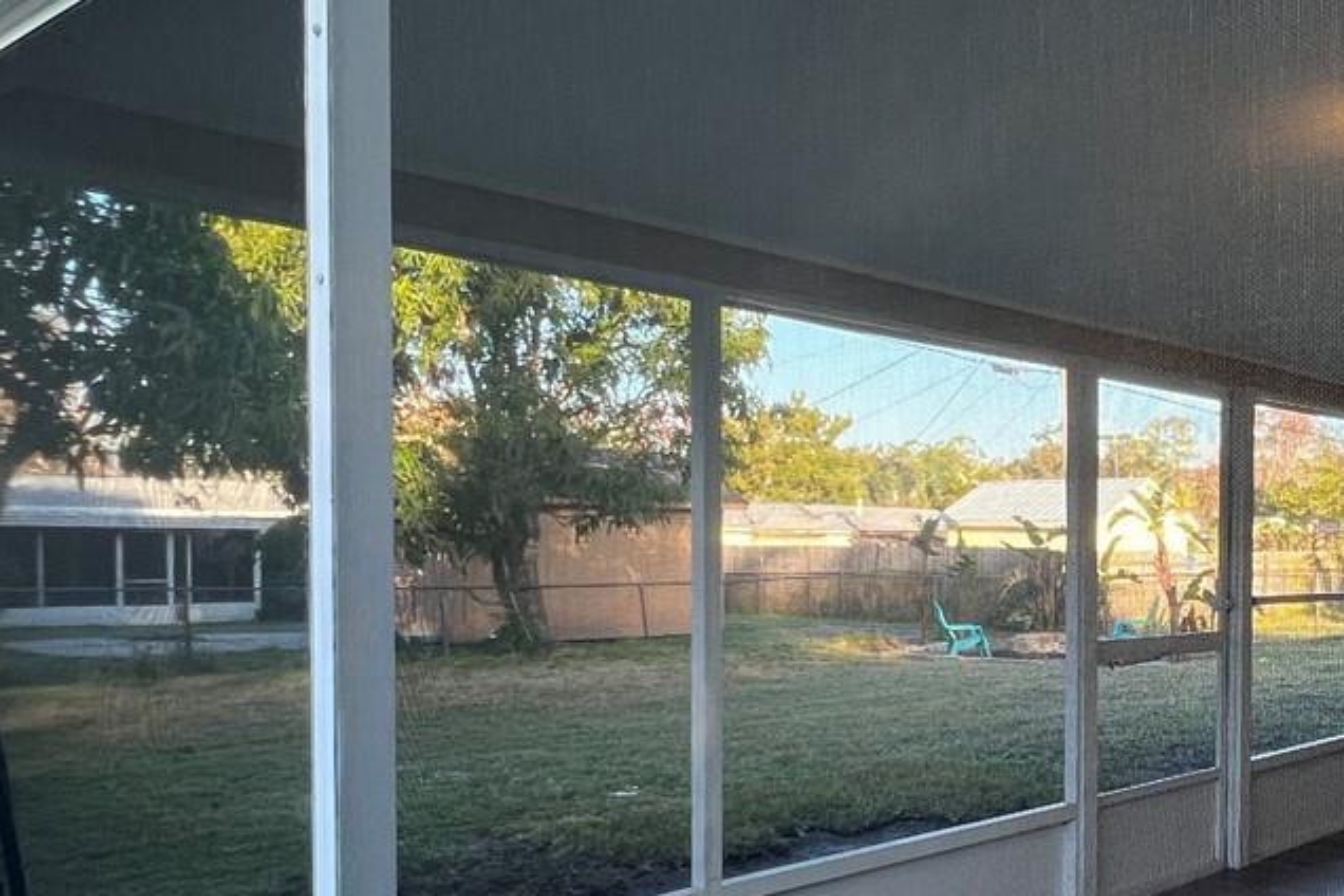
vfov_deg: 38.5
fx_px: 1269
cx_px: 1181
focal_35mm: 34
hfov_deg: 50.3
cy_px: 592
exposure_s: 1/99
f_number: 1.8
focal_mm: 1.57
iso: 50
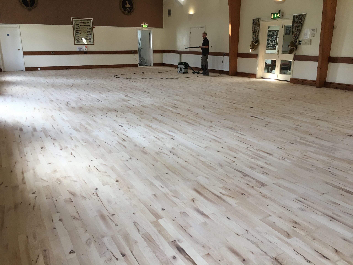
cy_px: 132
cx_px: 176
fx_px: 296
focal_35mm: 29
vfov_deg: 48.2
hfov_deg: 61.7
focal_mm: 4.15
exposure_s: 1/33
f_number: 2.2
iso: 25
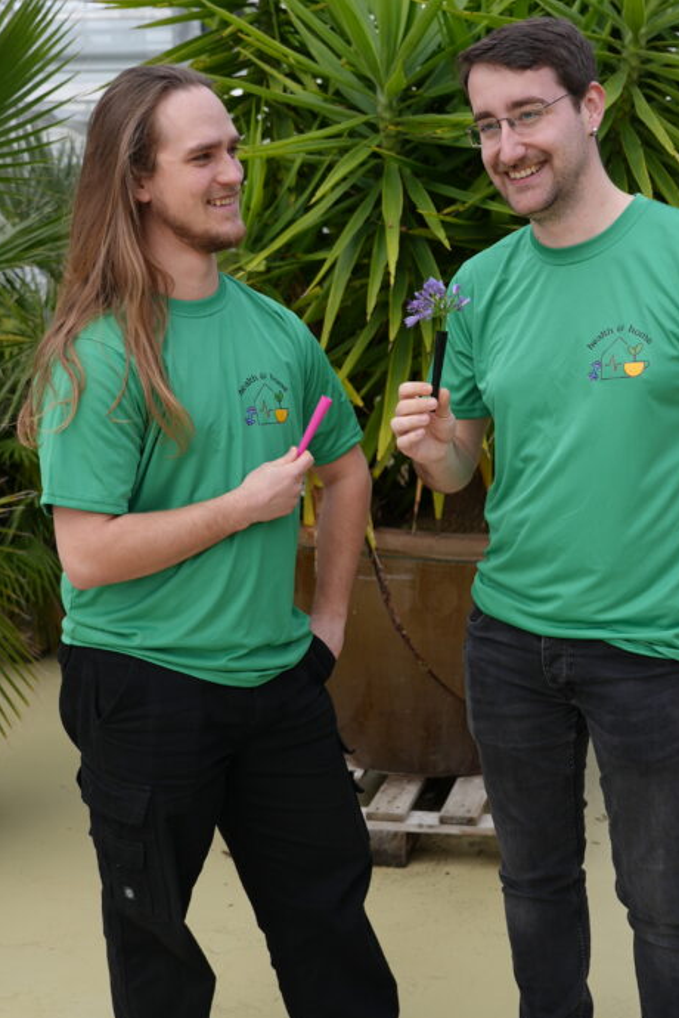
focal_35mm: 52
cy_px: 567
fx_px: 1470
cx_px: 397
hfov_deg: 26.0
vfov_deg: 38.1
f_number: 4
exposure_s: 1/160
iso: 160
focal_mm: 35
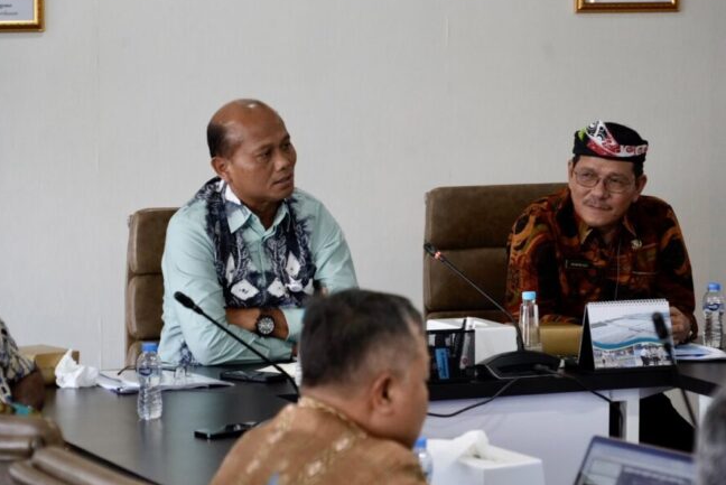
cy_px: 228
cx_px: 412
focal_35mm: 155
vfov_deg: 8.9
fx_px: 3128
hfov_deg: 13.2
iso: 5000
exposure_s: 1/200
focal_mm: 134
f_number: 6.3
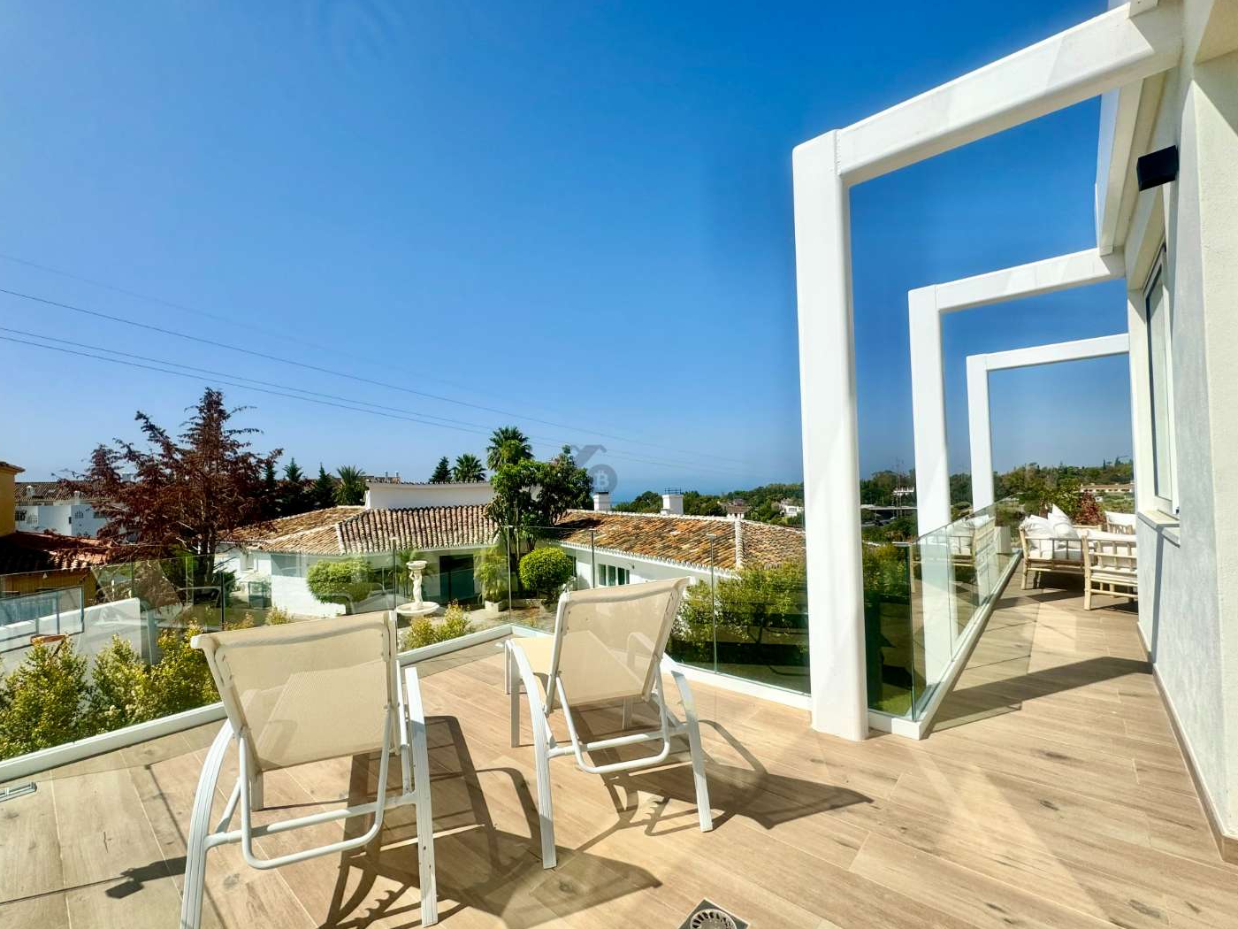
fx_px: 536
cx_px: 585
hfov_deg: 98.1
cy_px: 480
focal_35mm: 15
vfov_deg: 81.7
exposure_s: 1/3906
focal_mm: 2.22
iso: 50
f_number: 2.2
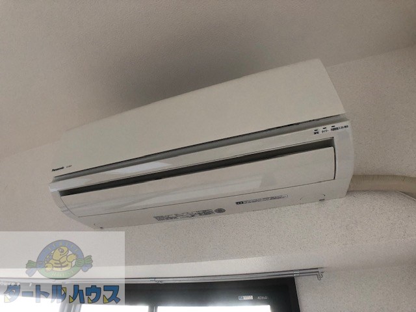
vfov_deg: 49.7
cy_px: 156
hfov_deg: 63.4
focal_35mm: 28
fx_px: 336
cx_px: 208
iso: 32
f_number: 1.8
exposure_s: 1/24
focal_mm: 4
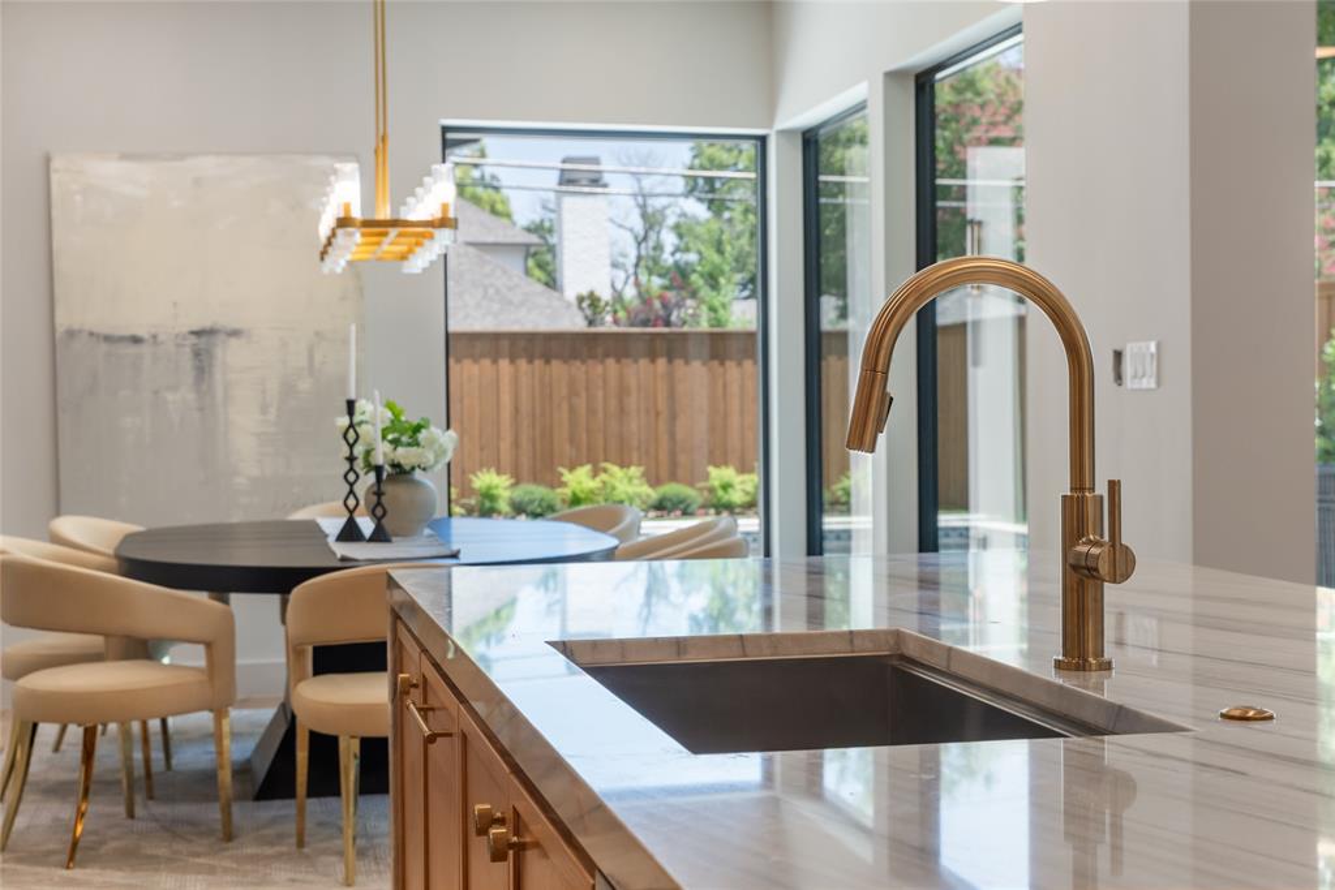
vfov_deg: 26.6
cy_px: 445
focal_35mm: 51
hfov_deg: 39.0
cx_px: 668
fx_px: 1884
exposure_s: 1/80
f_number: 8
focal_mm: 50.8
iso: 800
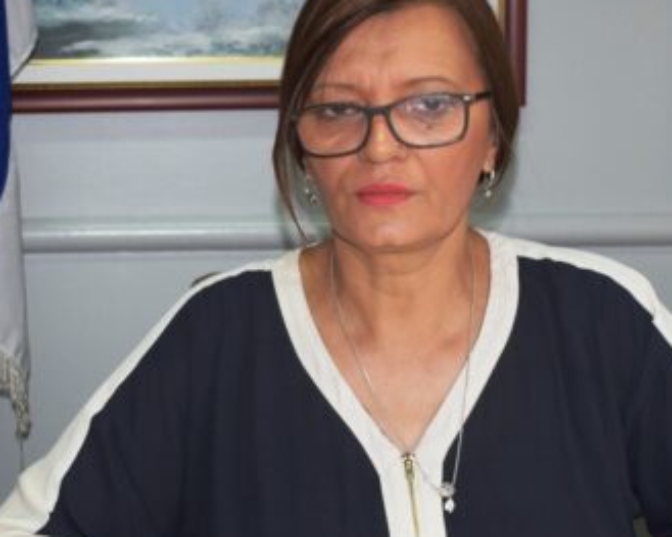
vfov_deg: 17.0
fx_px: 1789
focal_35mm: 90
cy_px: 356
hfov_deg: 21.3
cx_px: 368
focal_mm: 30
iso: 800
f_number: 5
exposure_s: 1/100
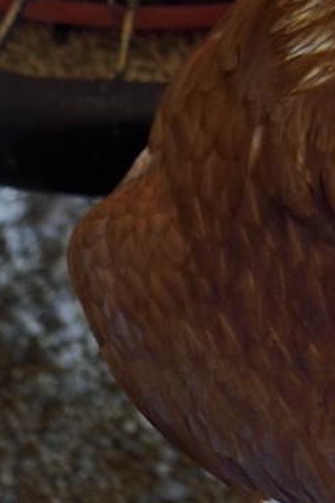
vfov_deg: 5.5
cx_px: 462
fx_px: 5080
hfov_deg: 3.8
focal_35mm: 364
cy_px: -734
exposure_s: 1/40
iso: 400
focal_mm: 55
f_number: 2.8
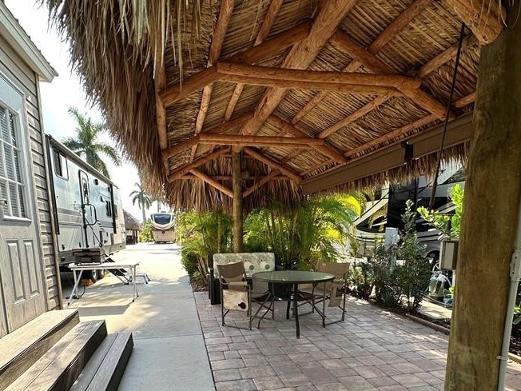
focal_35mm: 22
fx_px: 331
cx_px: 258
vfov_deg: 58.2
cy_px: 289
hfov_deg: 76.4
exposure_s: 1/253
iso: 40
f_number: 2.2
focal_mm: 2.22
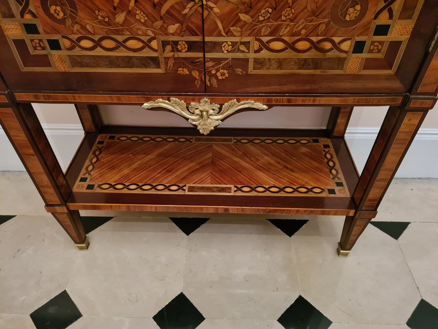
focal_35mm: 26
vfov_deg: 53.1
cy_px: 164
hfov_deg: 67.3
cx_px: 219
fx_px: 329
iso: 800
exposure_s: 1/25
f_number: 1.8
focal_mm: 5.4
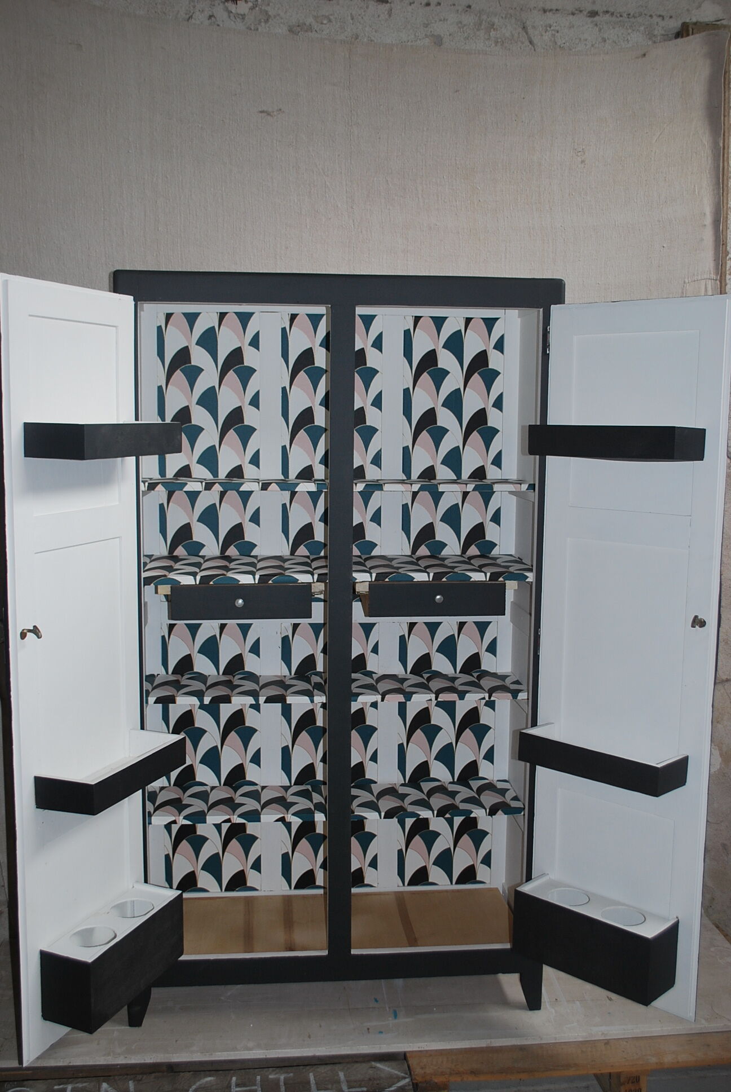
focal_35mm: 36
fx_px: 1093
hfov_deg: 37.0
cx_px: 366
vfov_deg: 53.1
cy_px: 546
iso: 200
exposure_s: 1/60
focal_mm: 24
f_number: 4.2
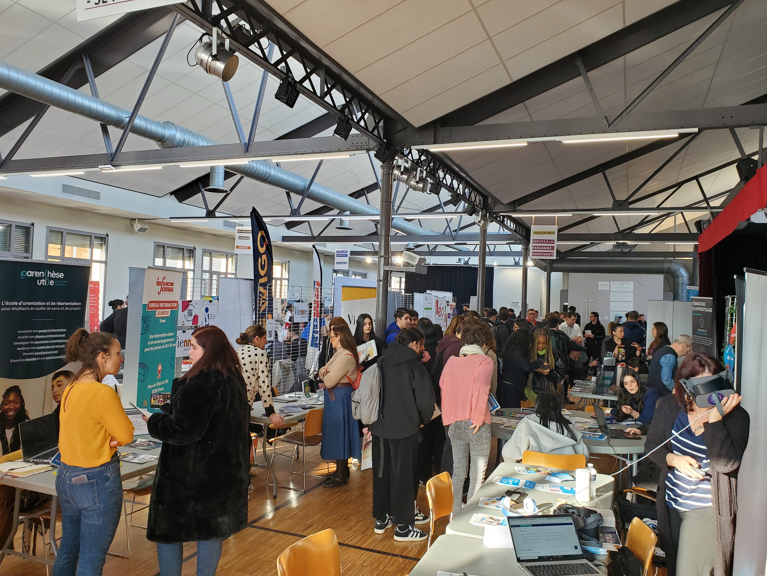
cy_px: 285
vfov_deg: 51.4
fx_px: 598
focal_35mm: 27
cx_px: 381
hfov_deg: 65.3
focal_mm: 4.3
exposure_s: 1/120
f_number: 2.4
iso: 125
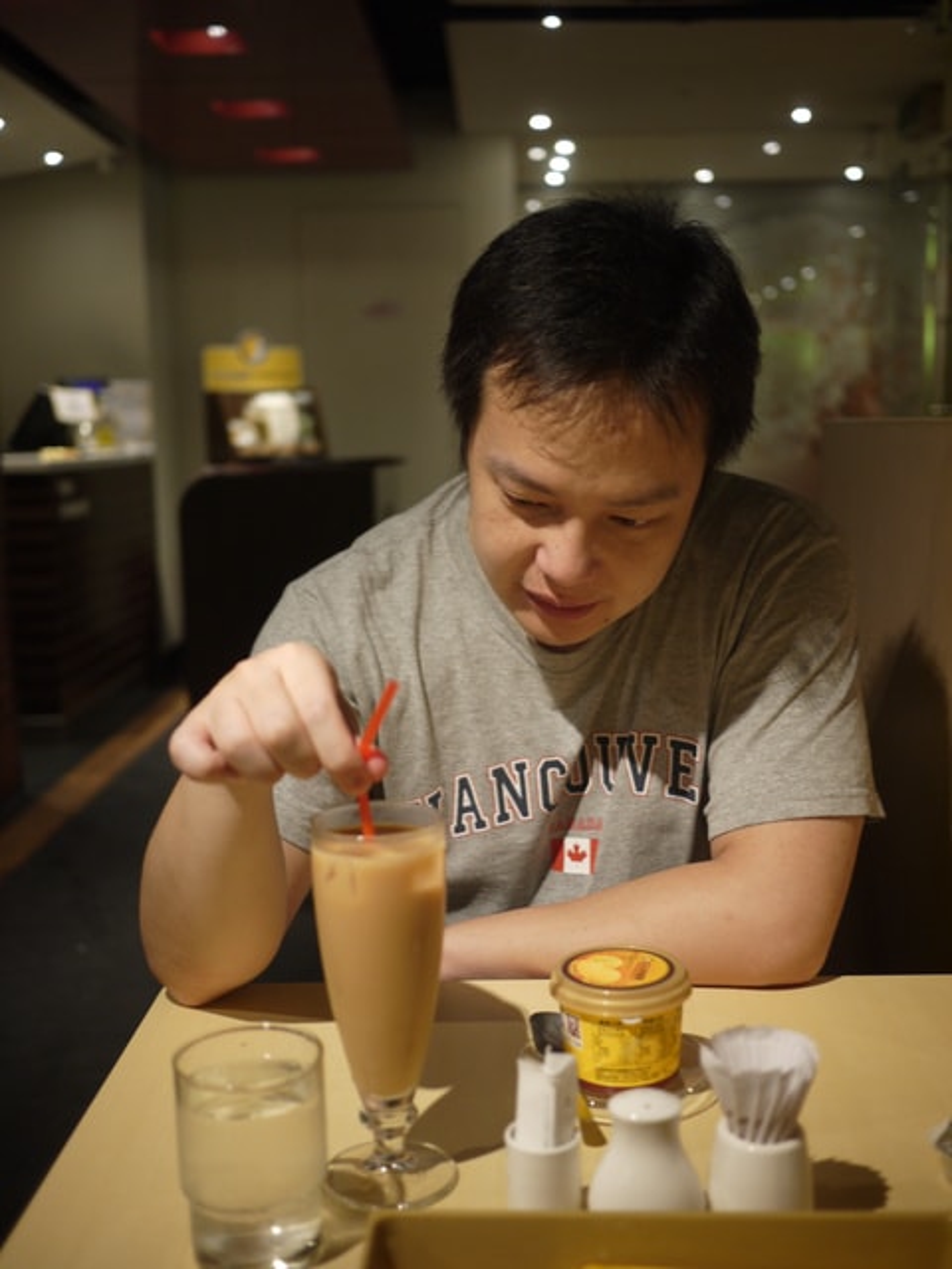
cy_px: 634
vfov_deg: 46.8
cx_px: 476
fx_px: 1467
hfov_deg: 36.0
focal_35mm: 40
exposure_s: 1/60
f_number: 1.7
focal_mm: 20
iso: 160
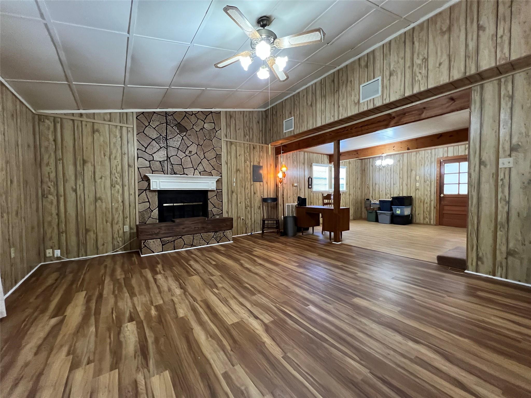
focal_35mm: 13
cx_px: 266
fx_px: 199
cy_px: 199
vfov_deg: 89.9
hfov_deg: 106.2
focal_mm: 1.57
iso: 640
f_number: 1.8
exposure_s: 1/60
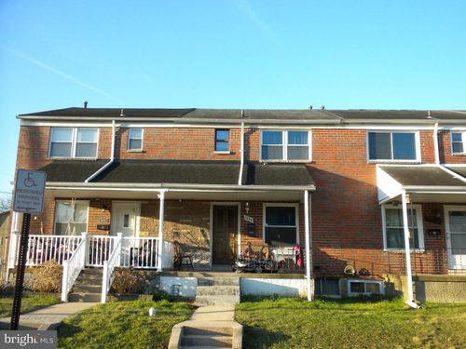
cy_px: 174
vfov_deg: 38.7
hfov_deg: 50.1
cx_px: 233
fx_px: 498
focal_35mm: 37
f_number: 3.5
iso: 175
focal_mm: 6.6
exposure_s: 1/500
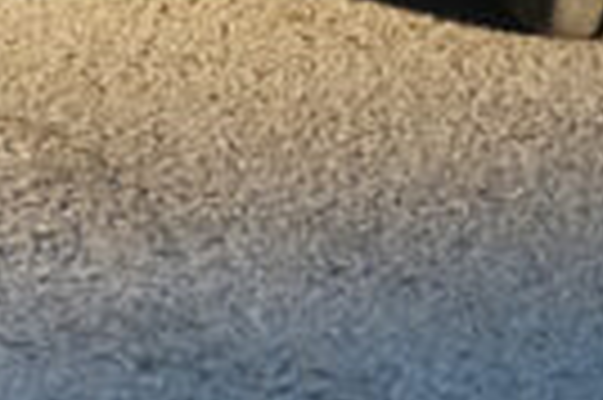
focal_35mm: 368
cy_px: -793
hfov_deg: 5.5
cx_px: -382
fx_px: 6156
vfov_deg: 3.6
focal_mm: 32.3
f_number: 9
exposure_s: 1/125
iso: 160
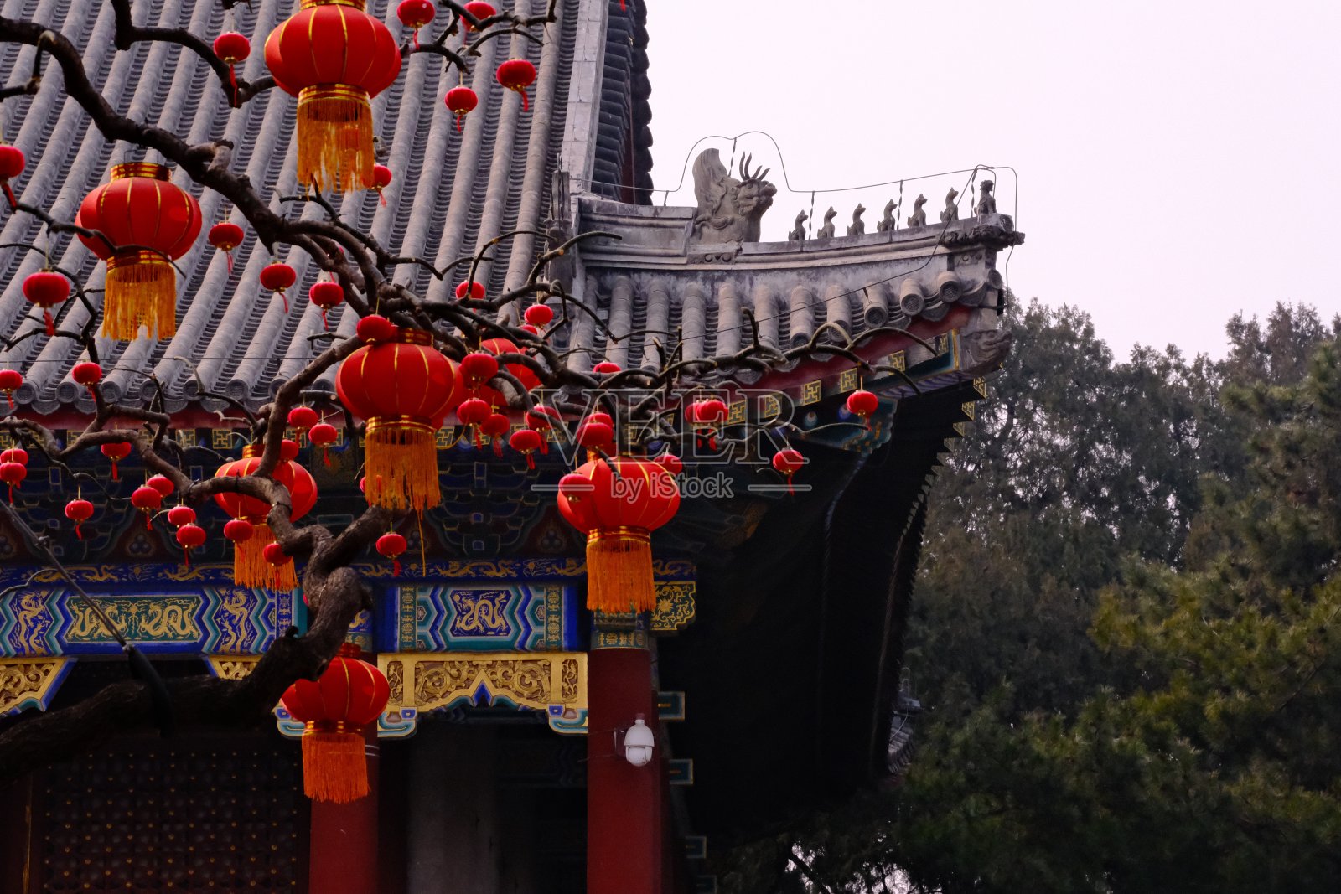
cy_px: 447
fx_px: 3911
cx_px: 670
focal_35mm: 105
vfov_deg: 13.0
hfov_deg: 19.5
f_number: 11
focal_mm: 70
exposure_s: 1/3000
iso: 5000
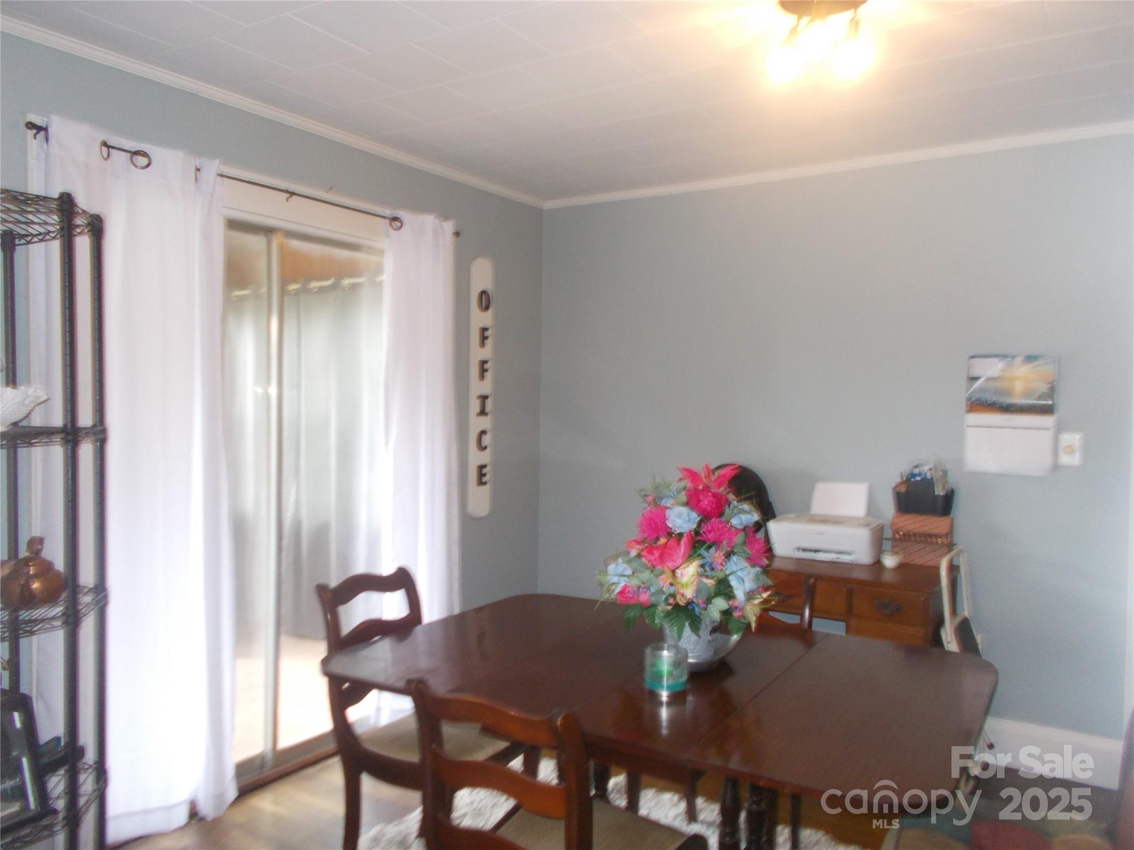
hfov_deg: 67.3
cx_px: 567
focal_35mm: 26
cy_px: 425
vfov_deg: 53.1
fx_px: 852
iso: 200
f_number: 3.2
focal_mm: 4.6
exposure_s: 1/25
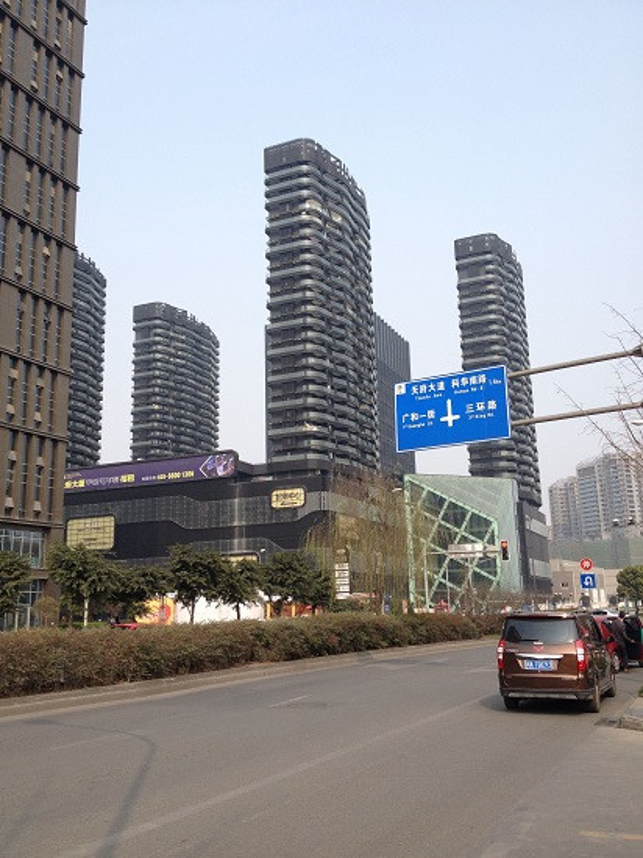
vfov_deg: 52.6
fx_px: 868
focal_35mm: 35
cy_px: 429
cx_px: 322
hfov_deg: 40.7
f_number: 2.4
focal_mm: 4.28
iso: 50
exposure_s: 1/986
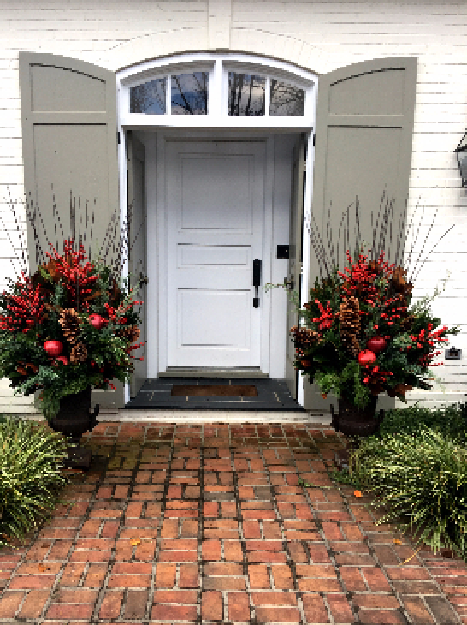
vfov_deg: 55.3
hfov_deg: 42.8
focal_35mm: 33
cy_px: 336
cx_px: 203
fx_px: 595
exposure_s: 1/231
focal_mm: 4.15
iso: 25
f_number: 2.2
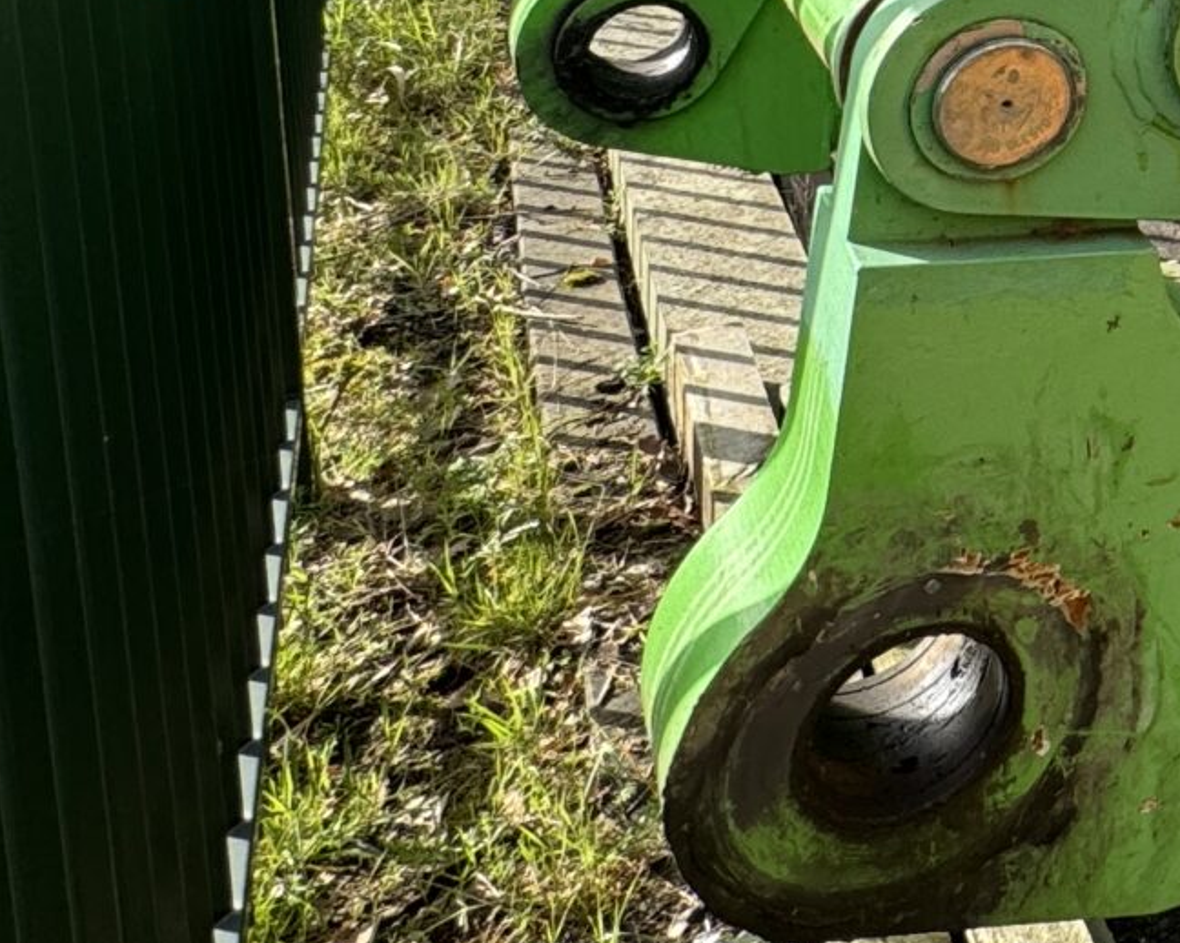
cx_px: 1865
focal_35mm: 54
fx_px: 1885
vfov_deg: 24.3
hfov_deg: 24.7
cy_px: -311
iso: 40
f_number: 2.2
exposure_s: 1/357
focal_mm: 2.22
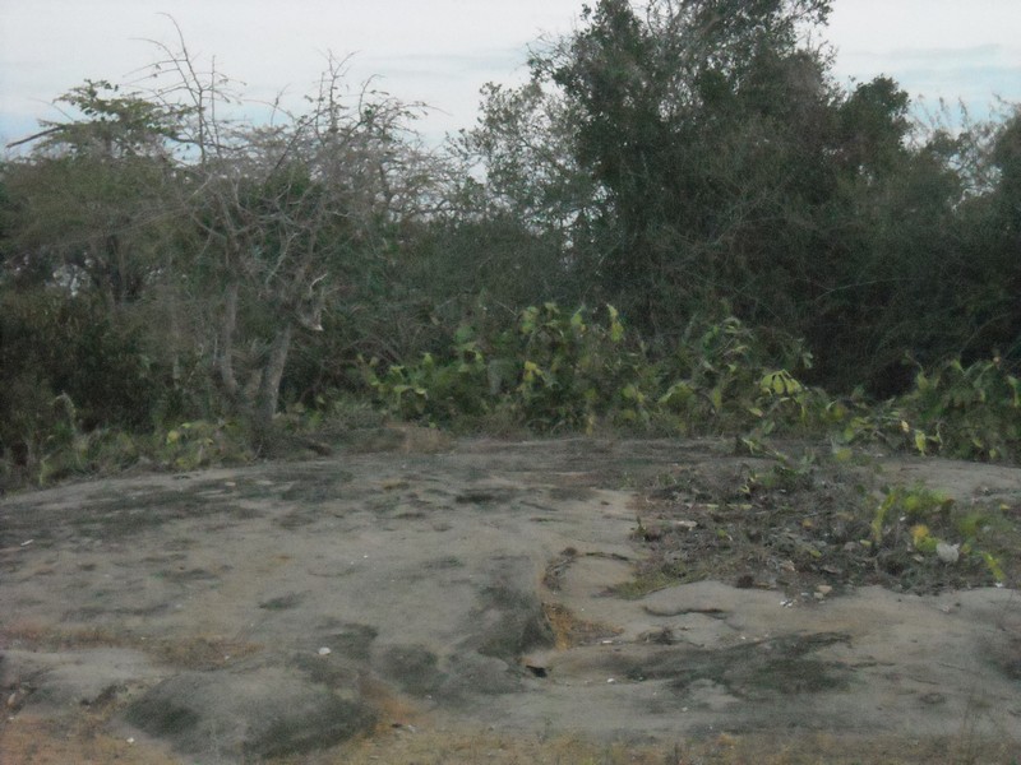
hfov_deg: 18.7
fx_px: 3097
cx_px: 510
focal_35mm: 105
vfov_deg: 14.1
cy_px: 382
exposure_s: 1/125
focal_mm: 17.1
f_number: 4.7
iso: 1600
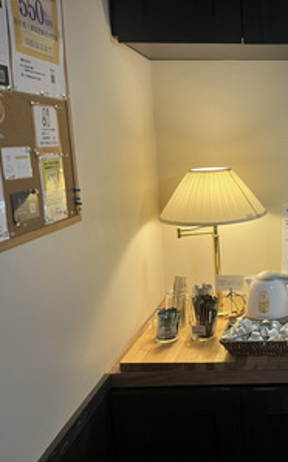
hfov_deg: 31.1
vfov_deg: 52.8
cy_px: 231
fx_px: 465
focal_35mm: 37
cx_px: 307
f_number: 1.6
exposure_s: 1/50
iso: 100
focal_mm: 5.1
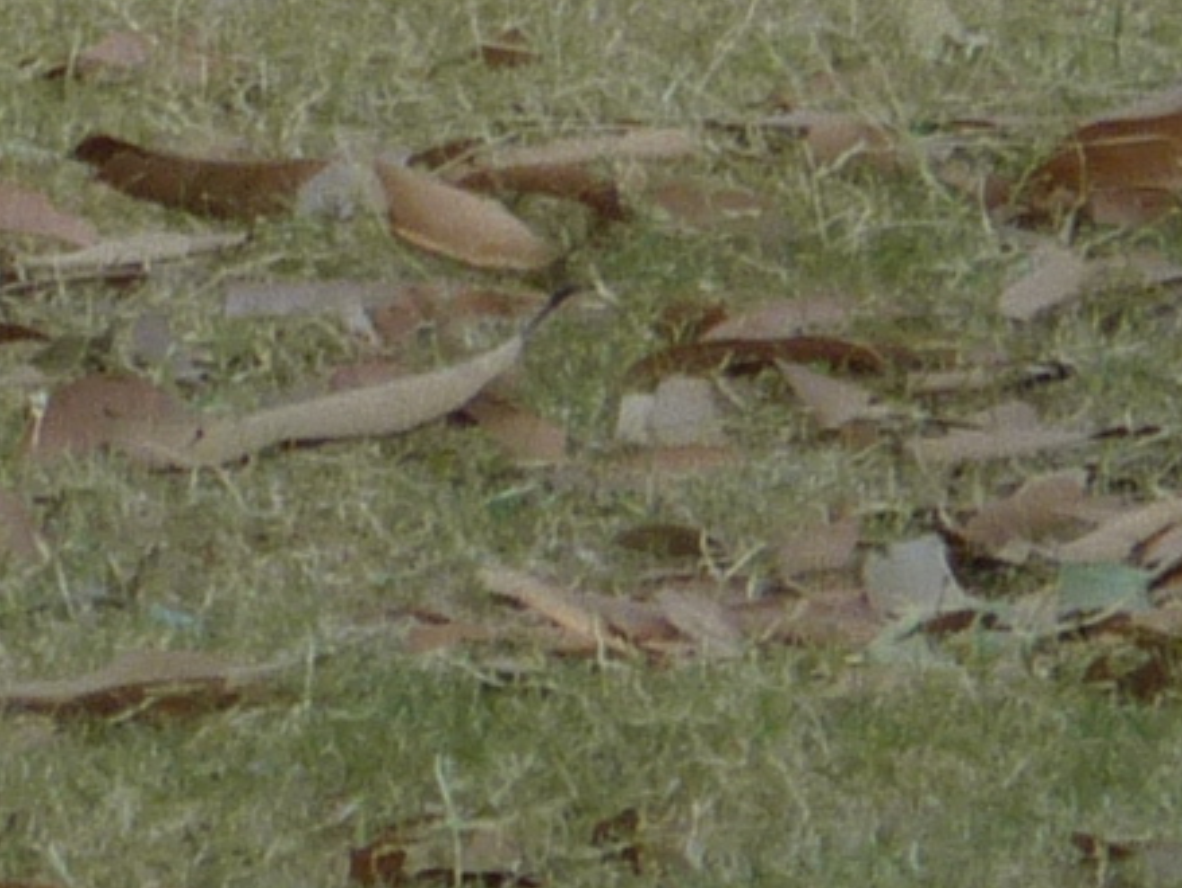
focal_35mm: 863
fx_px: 29492
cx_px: -864
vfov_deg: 1.7
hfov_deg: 2.3
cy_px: -293
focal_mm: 22
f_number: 5.9
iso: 80
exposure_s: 1/160
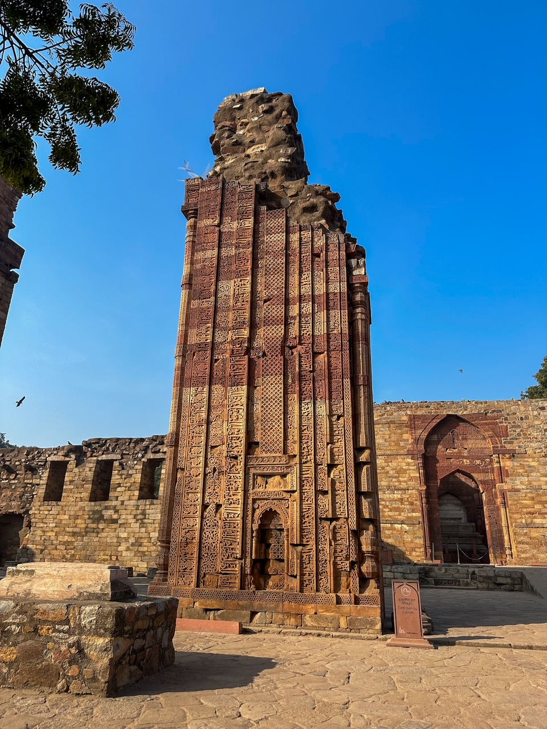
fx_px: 506
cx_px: 274
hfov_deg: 56.8
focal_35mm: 24
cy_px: 364
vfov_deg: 71.6
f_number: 1.8
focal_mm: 6.86
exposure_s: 1/3600
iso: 80
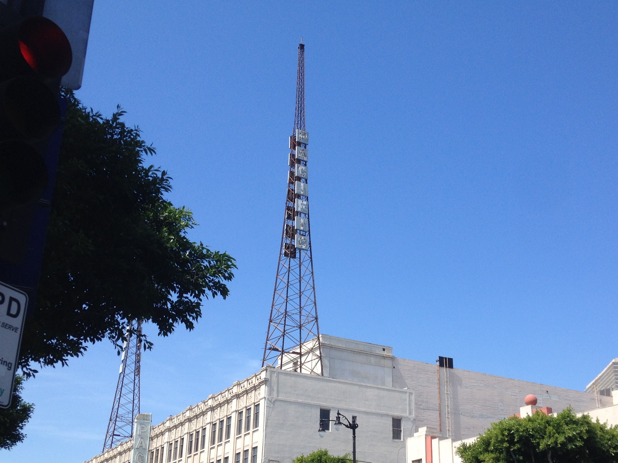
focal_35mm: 47
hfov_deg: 40.3
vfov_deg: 30.7
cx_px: 368
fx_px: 839
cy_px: 306
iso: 50
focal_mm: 4.28
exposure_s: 1/1175
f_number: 2.4
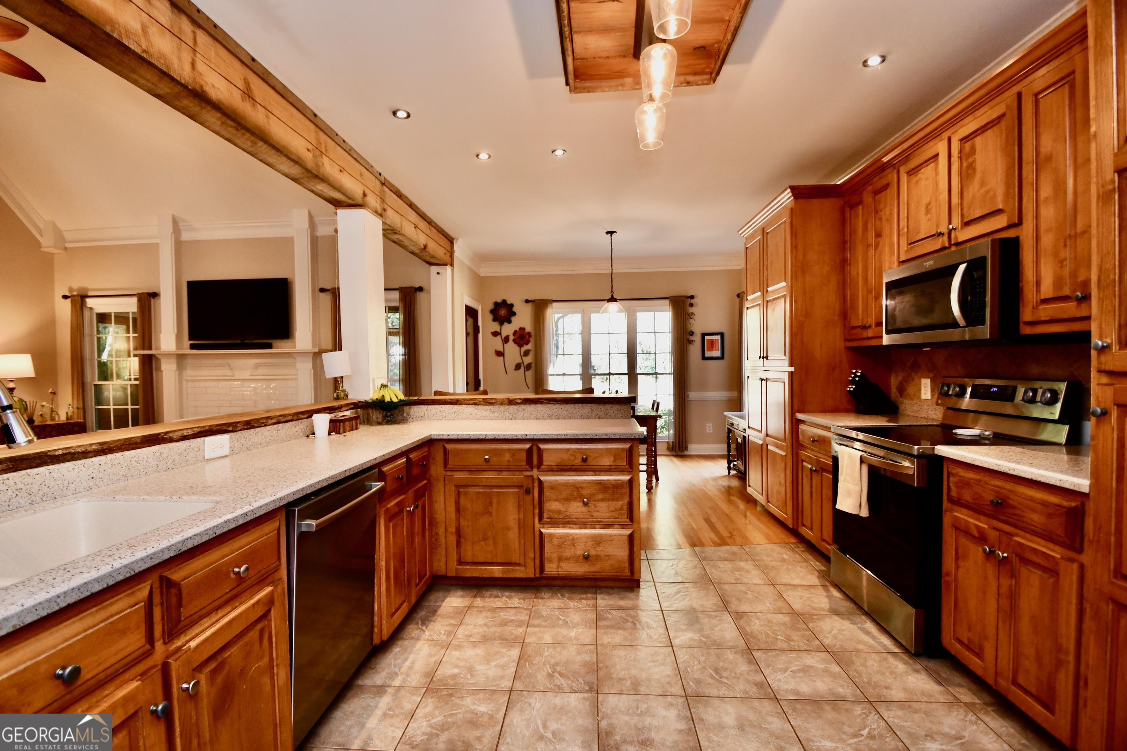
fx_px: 470
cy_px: 376
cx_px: 564
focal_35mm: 15
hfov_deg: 100.4
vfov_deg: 77.3
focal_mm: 10
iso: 450
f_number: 4
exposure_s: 1/60
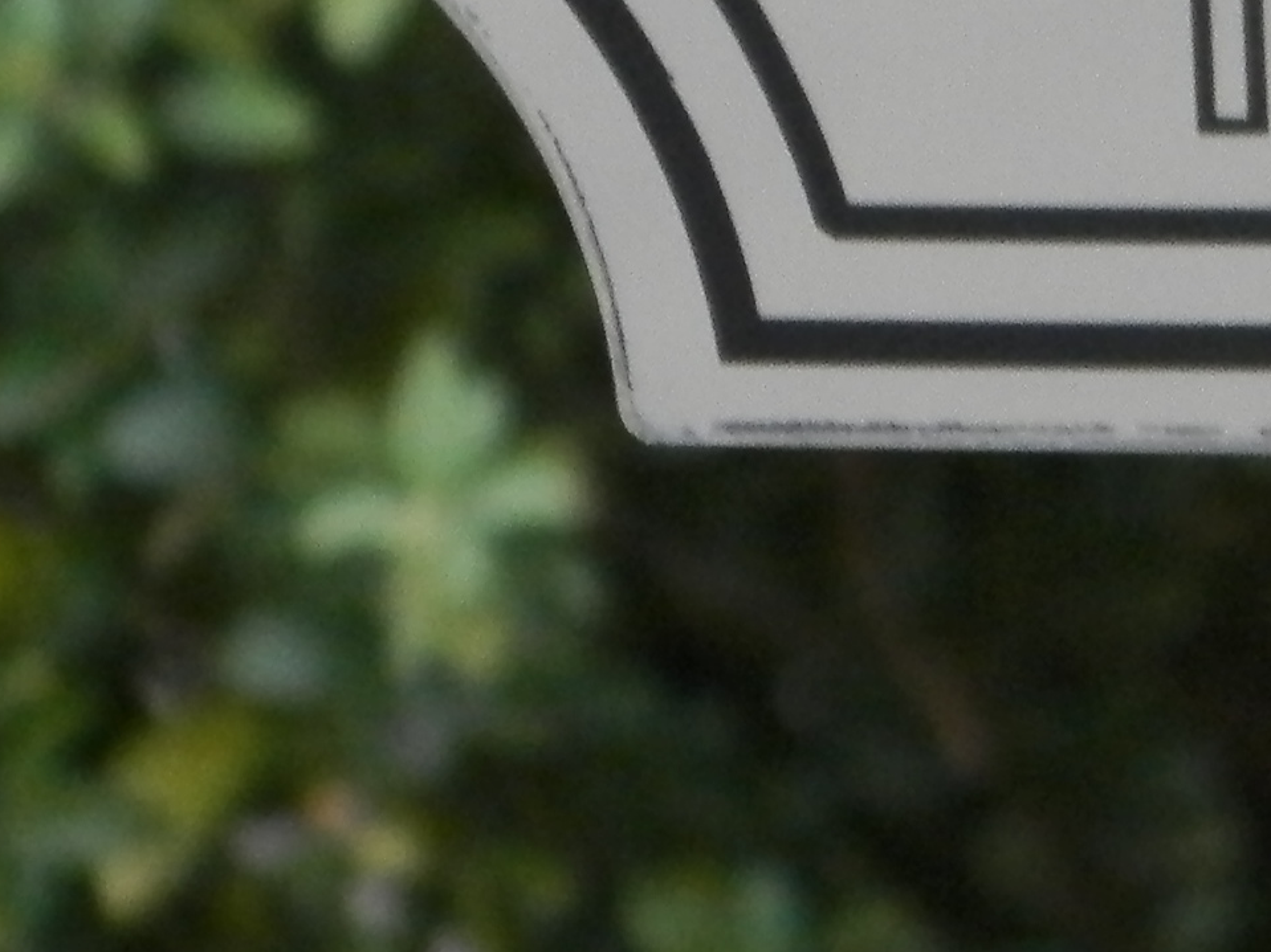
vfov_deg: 1.1
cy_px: -943
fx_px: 49562
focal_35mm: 1350
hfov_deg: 1.5
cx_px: 2527
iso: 200
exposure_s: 1/40
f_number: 5.6
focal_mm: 50.2
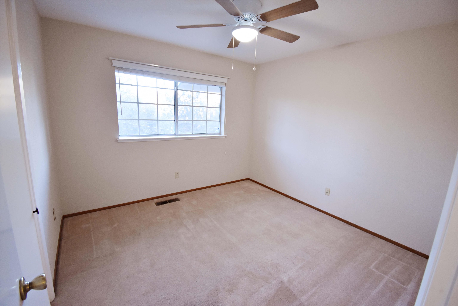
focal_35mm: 15
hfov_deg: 100.4
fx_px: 191
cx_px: 229
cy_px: 153
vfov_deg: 77.3
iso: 1400
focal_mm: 10
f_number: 4.5
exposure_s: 1/80
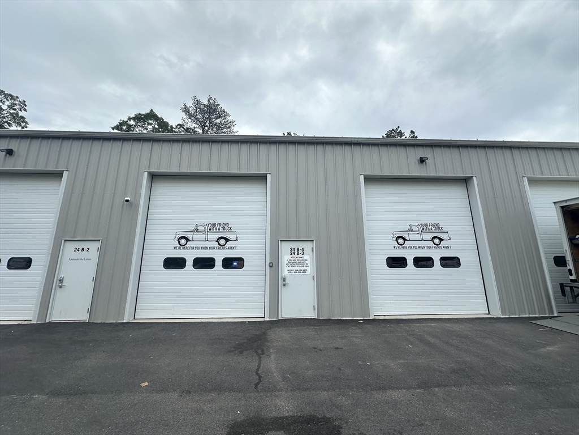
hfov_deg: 102.1
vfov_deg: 85.7
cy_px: 218
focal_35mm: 14
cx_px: 290
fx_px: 234
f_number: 2.2
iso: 50
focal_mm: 2.22
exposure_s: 1/1770
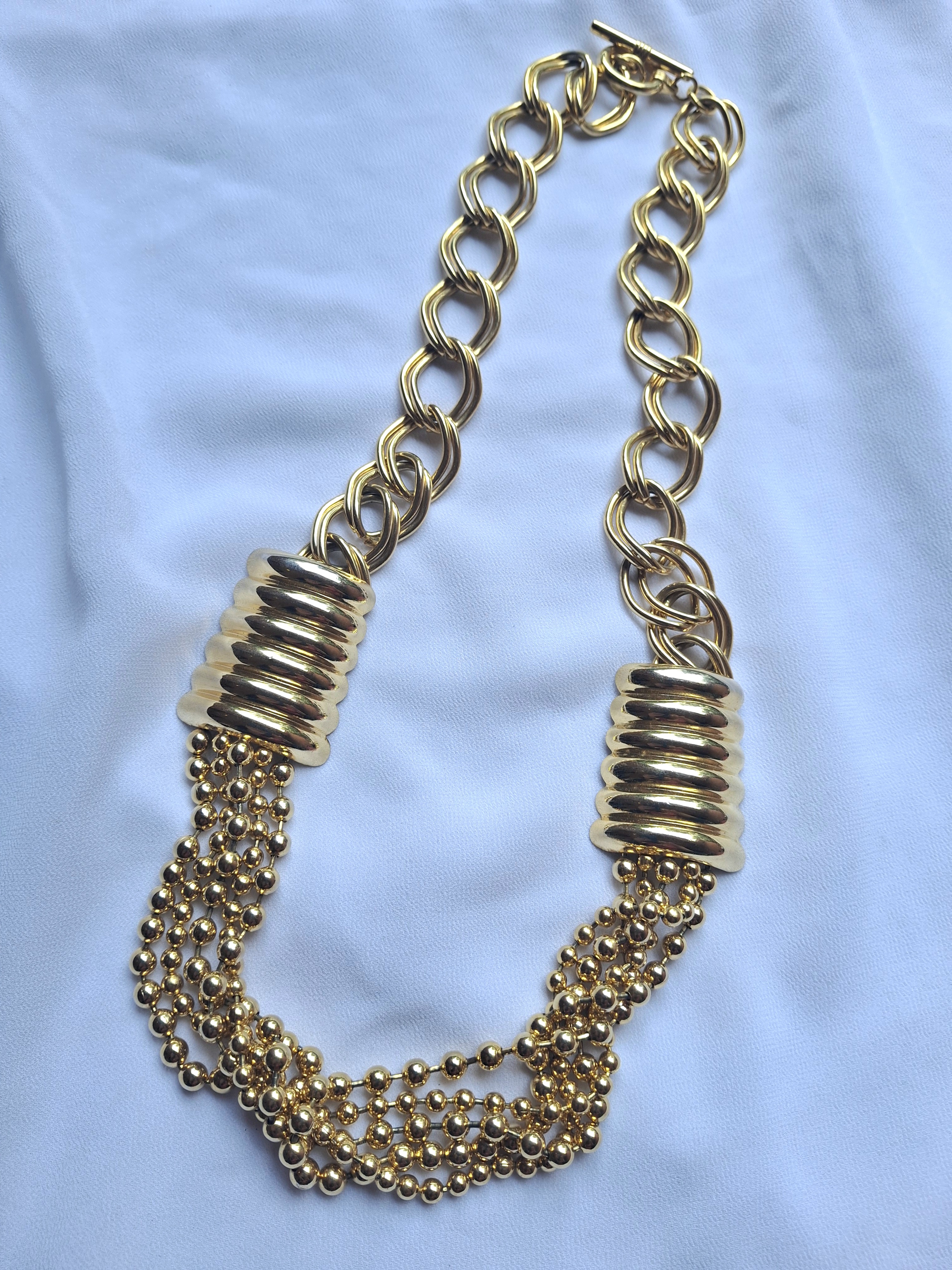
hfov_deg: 54.9
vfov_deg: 69.4
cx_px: 476
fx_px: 917
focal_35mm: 25
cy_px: 635
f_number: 1.8
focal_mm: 4.69
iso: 25
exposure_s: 1/154
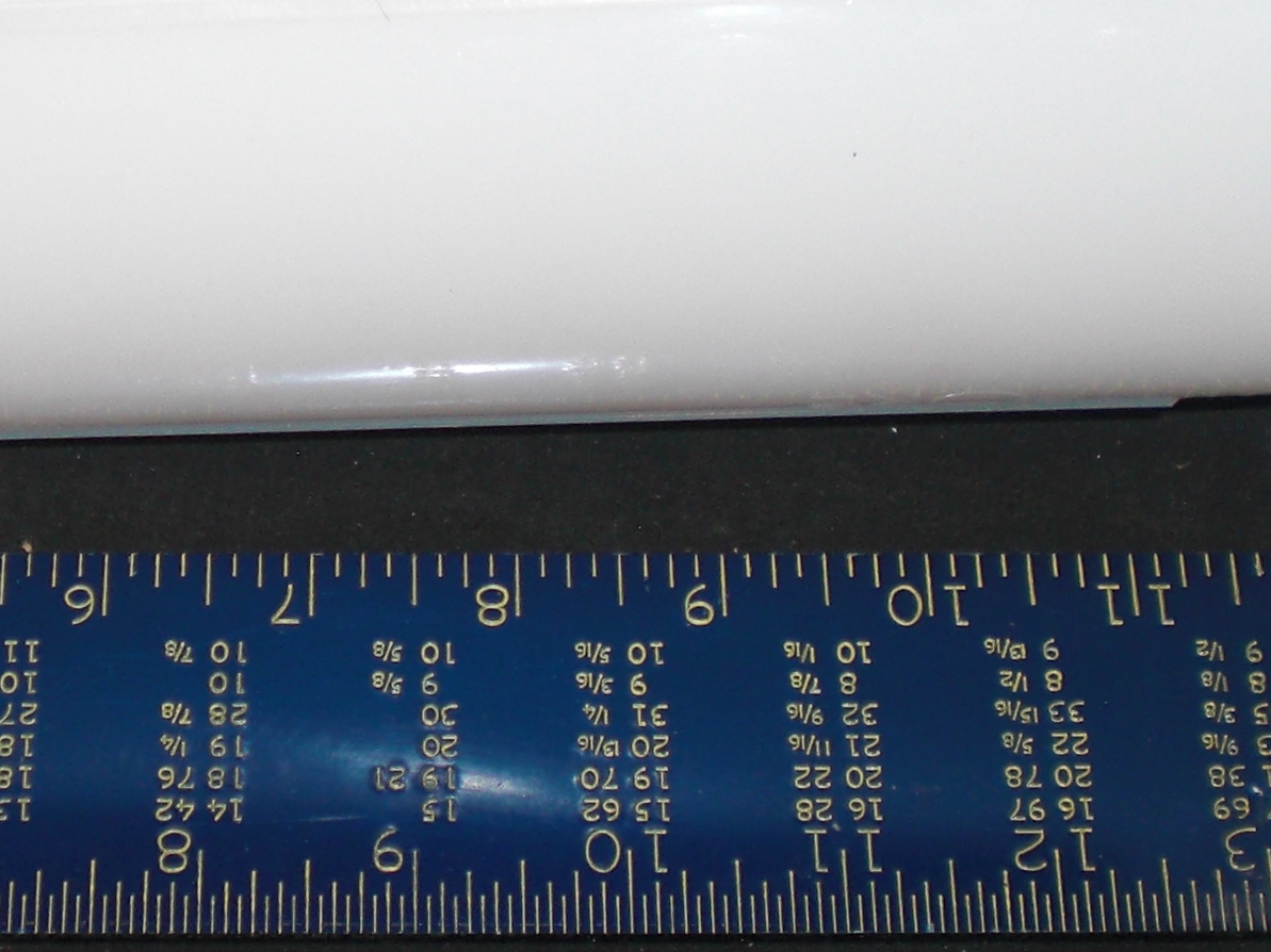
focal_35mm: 104
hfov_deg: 18.9
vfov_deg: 14.2
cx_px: 434
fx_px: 3817
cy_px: 314
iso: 100
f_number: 3.1
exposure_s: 1/60
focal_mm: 6.3
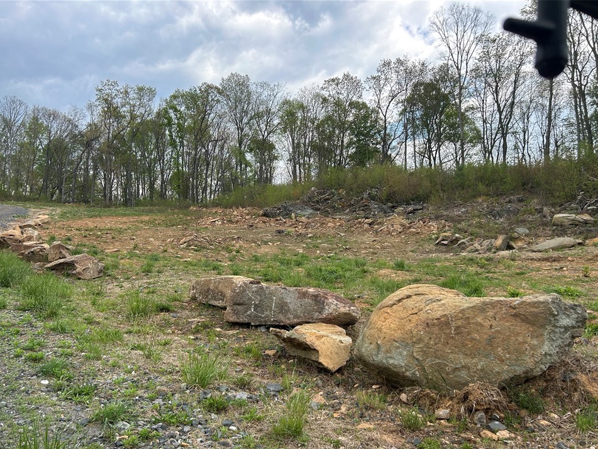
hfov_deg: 63.5
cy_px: 241
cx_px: 301
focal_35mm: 28
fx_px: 484
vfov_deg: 49.7
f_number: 1.5
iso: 50
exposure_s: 1/1431
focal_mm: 5.7
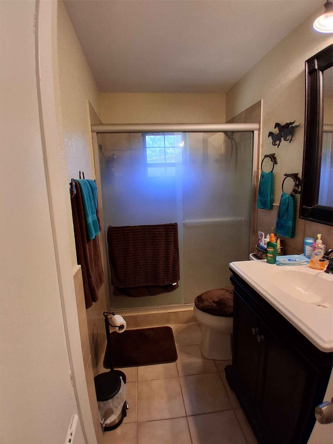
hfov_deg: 74.7
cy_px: 222
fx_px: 218
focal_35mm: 17
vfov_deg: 91.0
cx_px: 166
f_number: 2.2
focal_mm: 1.4
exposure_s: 1/50
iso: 100
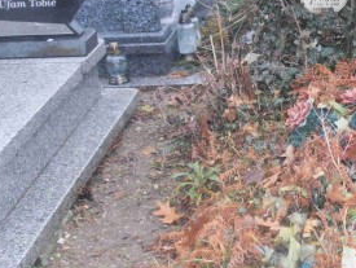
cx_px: 357
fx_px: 886
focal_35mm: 86
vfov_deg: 17.2
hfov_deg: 21.9
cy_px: 105
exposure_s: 1/40
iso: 200
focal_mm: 6.61
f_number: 3.9
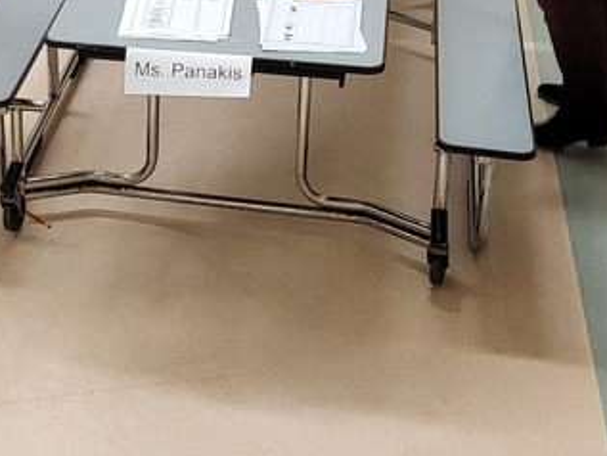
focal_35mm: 84
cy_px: -80
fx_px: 1474
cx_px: -105
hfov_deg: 21.7
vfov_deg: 16.9
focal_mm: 4.25
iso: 400
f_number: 1.8
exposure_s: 1/40
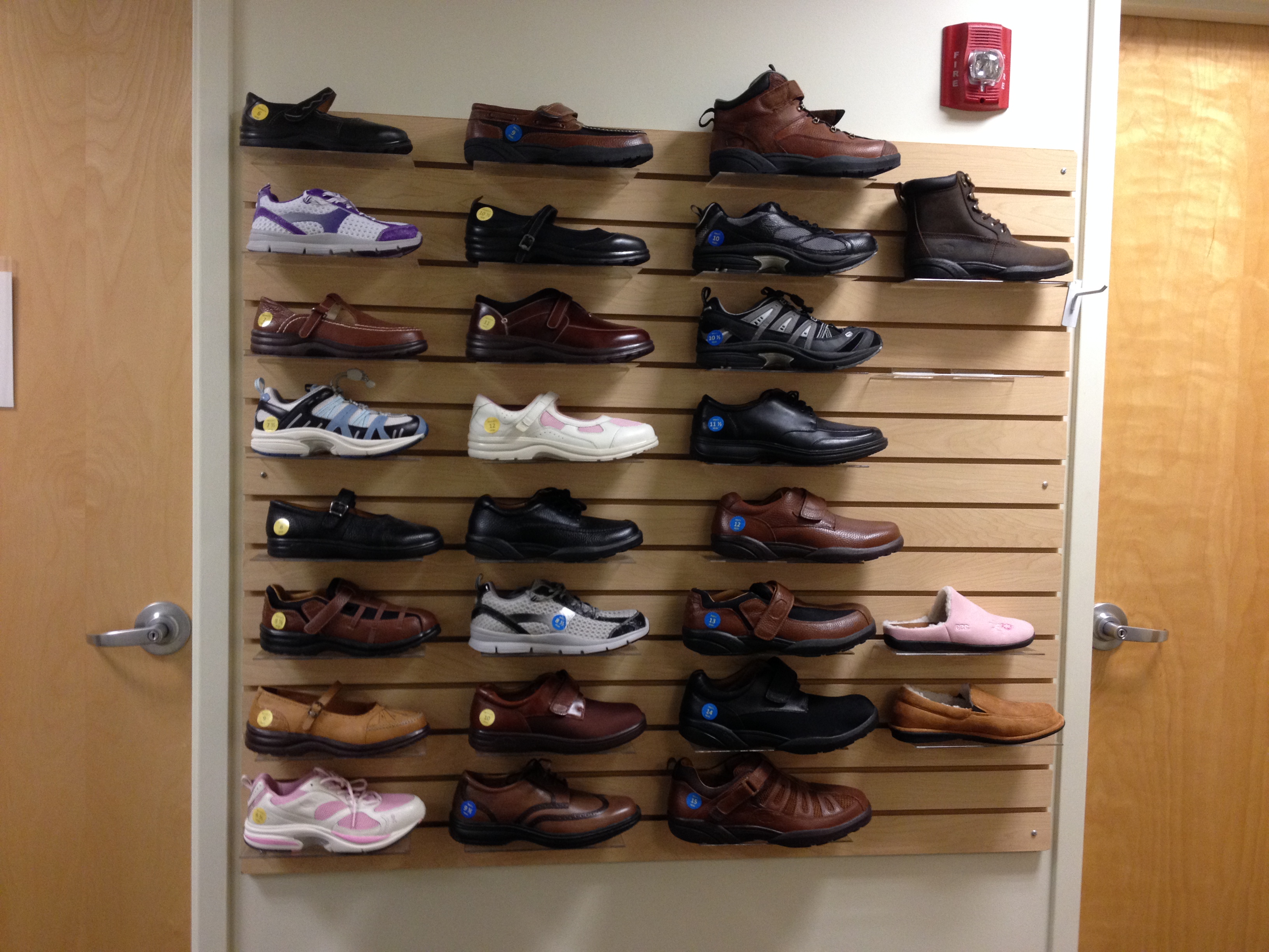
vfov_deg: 40.7
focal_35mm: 35
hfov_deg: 52.6
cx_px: 634
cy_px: 476
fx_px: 1283
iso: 160
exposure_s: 1/20
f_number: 2.4
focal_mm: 4.28
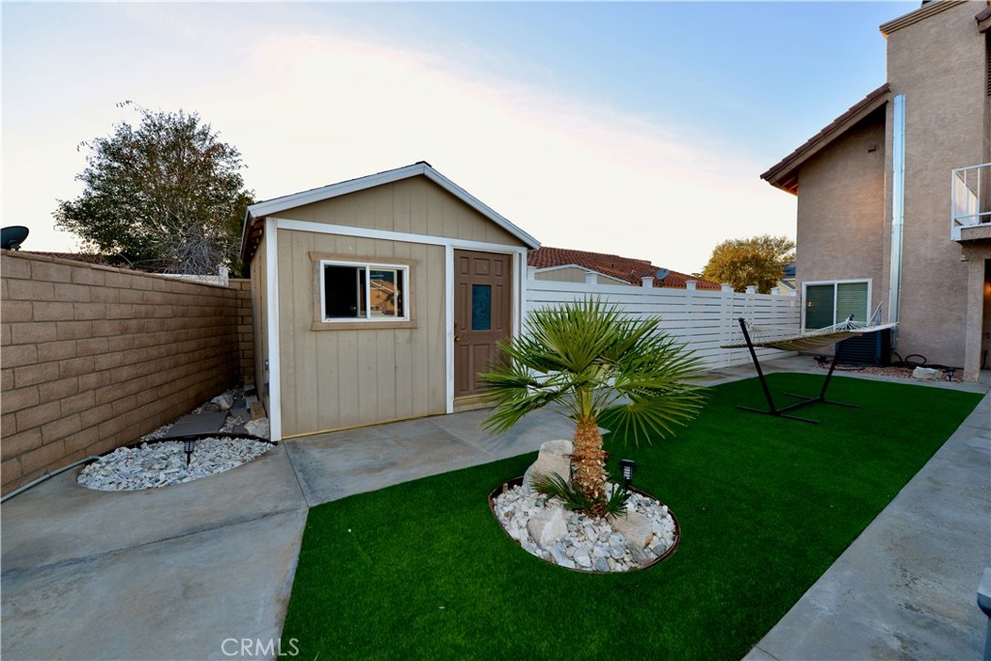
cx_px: 496
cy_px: 330
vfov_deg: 81.2
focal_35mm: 14
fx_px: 385
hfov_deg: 104.2
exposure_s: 1/125
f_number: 5.6
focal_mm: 14
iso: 140
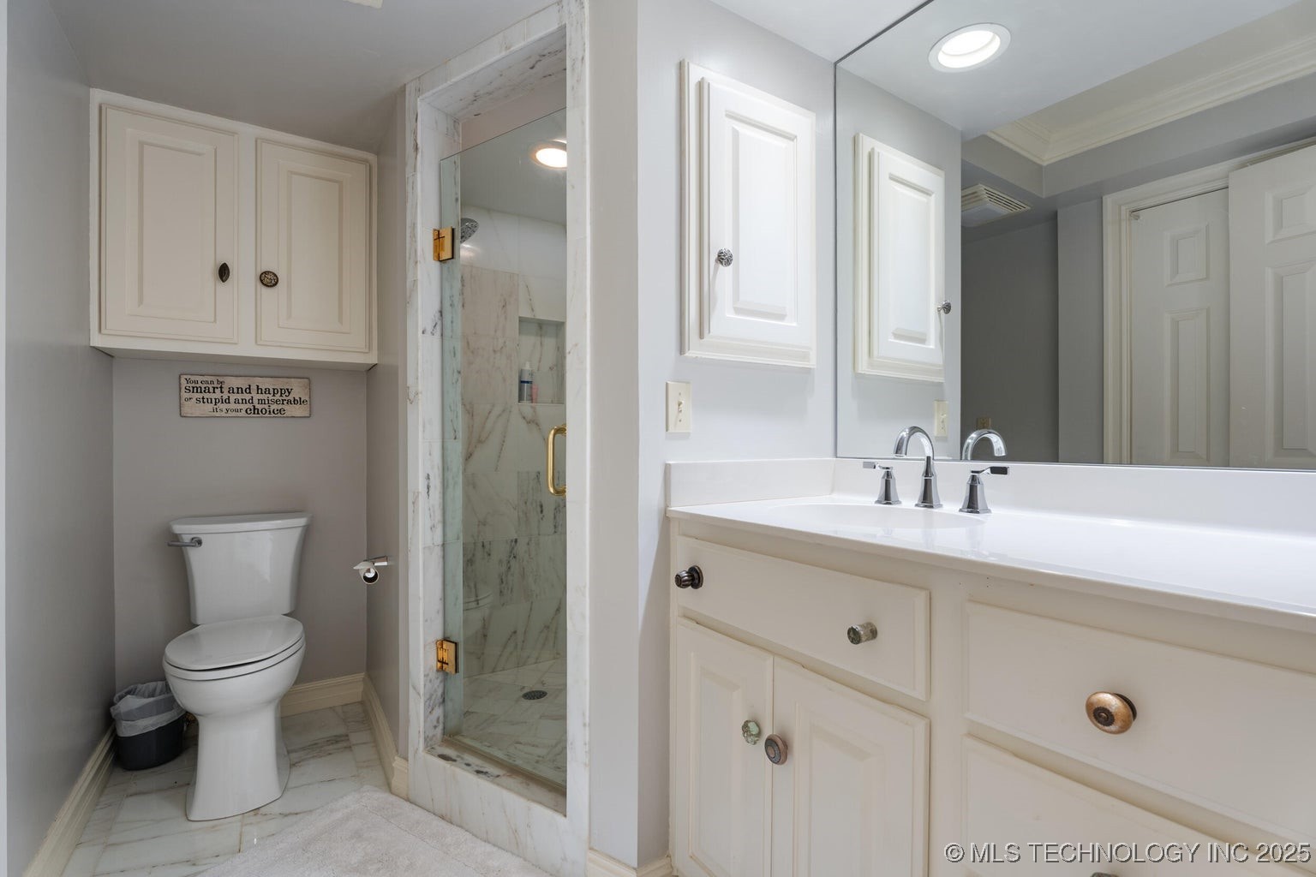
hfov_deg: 94.6
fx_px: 607
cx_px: 658
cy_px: 438
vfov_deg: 71.7
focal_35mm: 17
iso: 200
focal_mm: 16.6
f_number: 9
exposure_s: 1/2.5
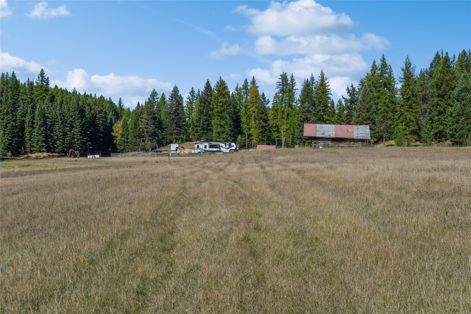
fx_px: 602
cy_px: 157
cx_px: 236
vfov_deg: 29.2
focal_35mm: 46
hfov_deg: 42.7
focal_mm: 31
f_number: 6.3
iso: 100
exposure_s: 1/800
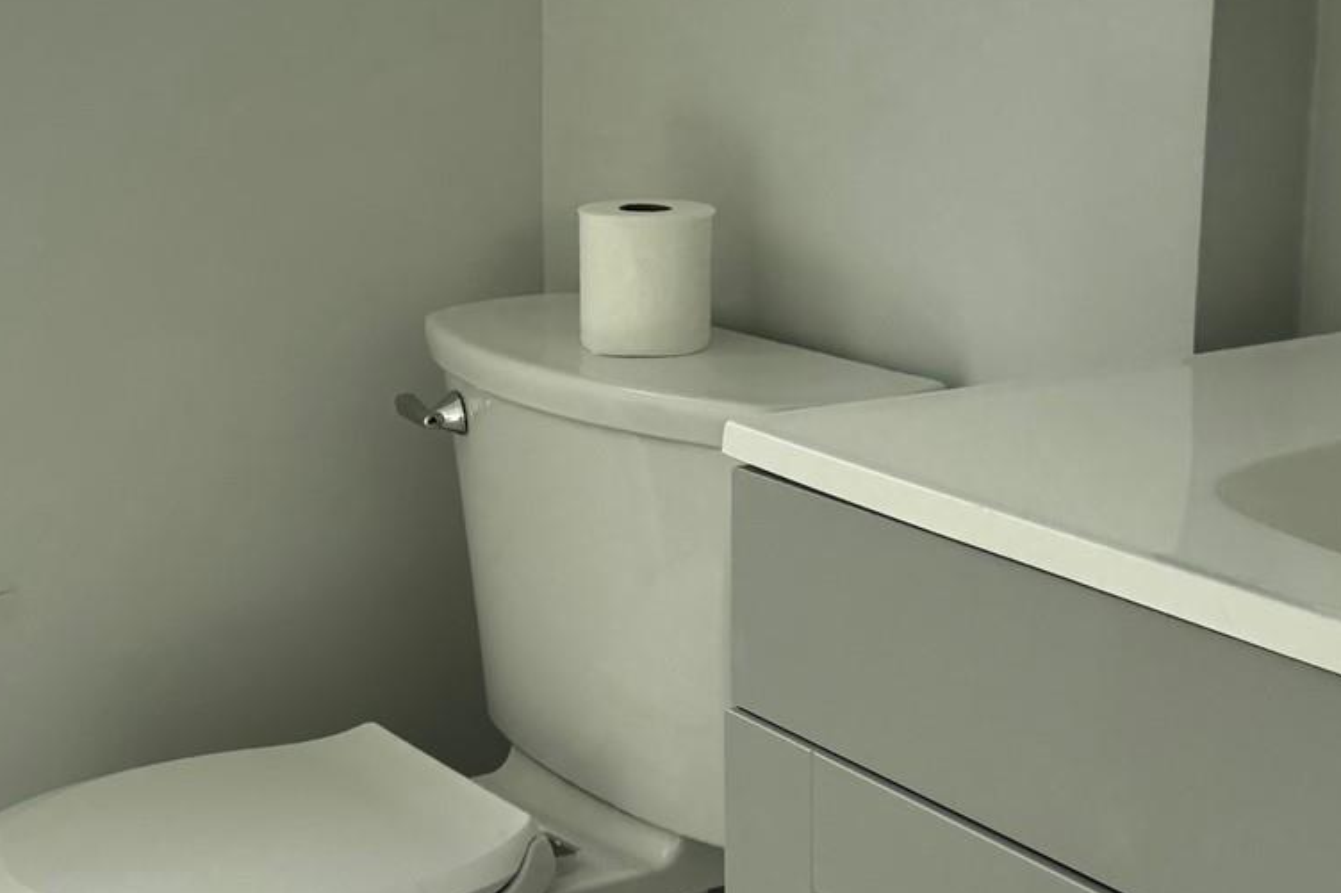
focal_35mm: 68
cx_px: 294
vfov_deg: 20.0
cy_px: 358
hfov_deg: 29.1
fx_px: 2532
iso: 80
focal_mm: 6.76
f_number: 1.78
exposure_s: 1/1059
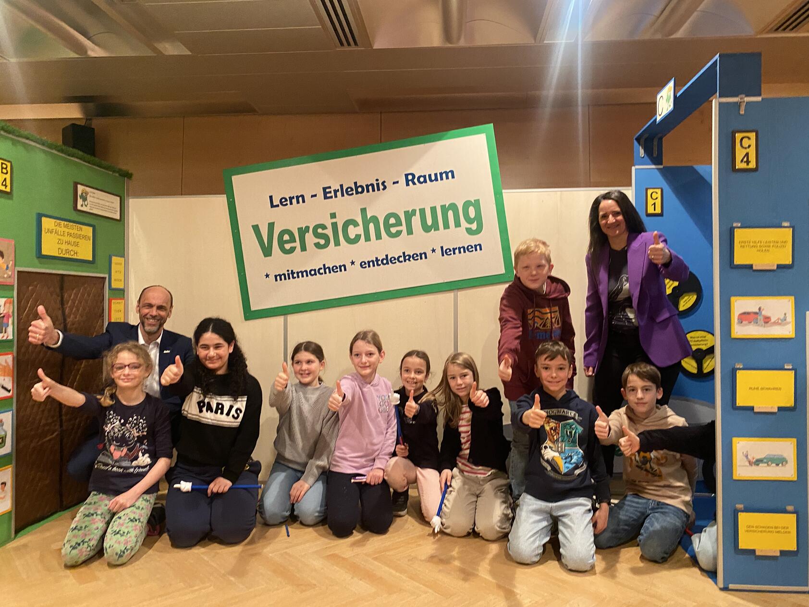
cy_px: 304
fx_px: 608
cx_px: 404
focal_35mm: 26
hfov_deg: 67.3
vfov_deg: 53.1
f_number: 1.8
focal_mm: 4.25
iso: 400
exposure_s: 1/50
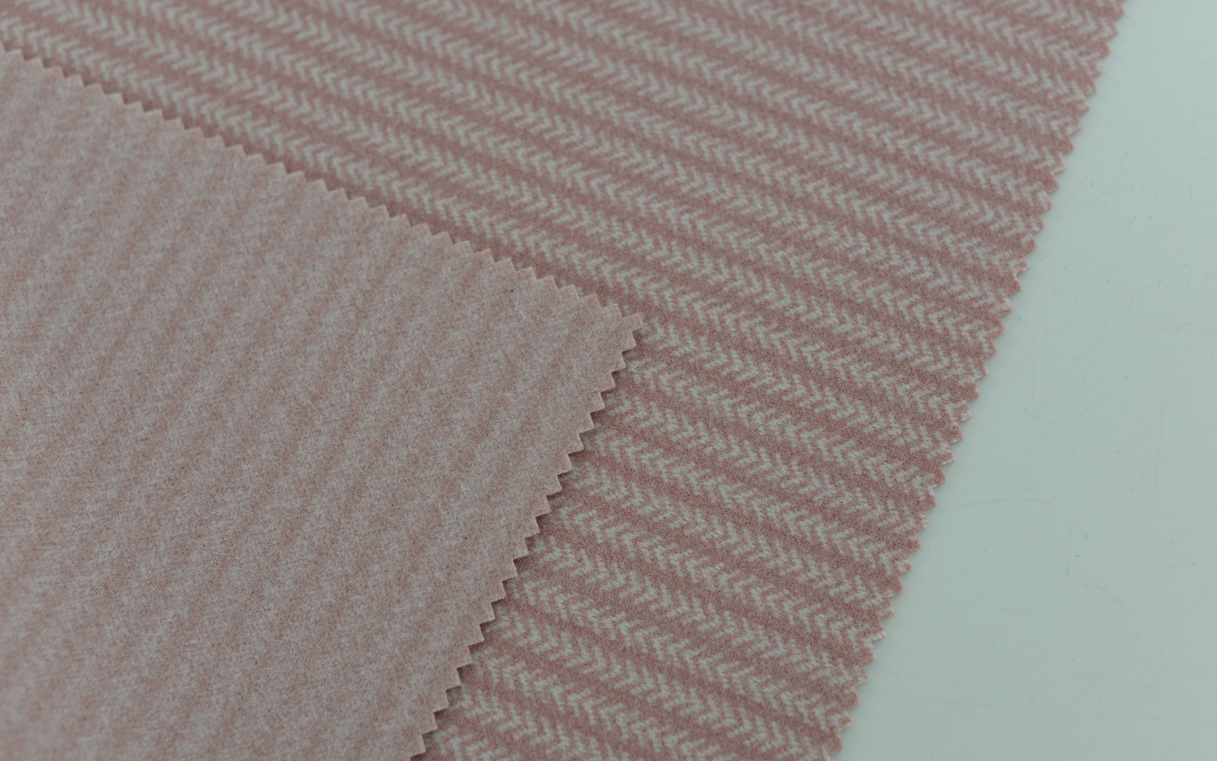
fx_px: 1725
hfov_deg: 38.9
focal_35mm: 52
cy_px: 362
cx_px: 604
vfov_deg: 24.9
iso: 100
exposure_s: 1/250
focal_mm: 50
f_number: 3.5
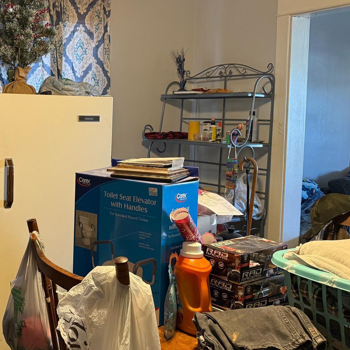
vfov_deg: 36.7
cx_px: 29
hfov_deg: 34.5
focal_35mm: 46
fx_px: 526
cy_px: 142
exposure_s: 1/60
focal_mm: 6.76
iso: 320
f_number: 1.78
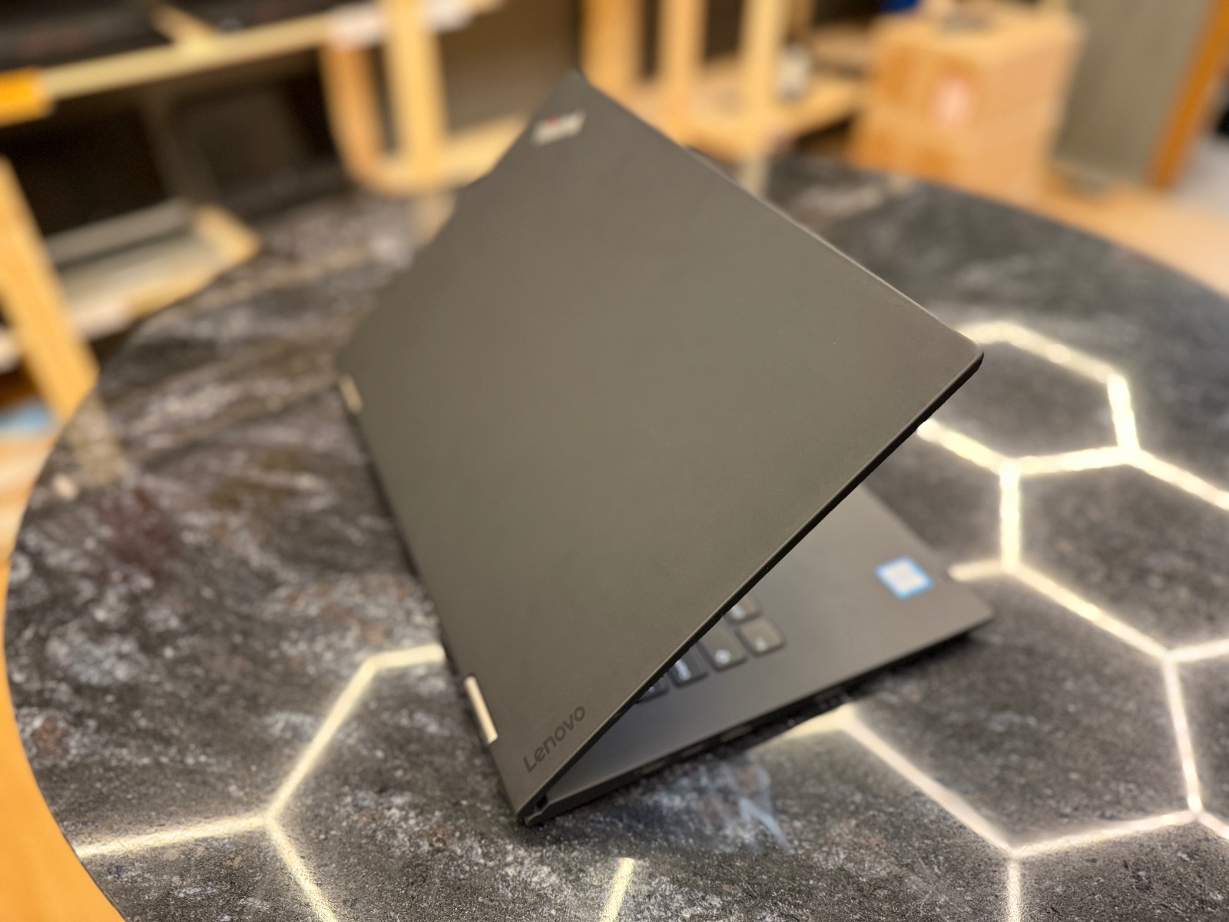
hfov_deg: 71.6
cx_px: 614
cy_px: 461
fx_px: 852
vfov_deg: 56.8
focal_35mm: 24
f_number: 1.78
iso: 400
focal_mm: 6.76
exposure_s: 1/60
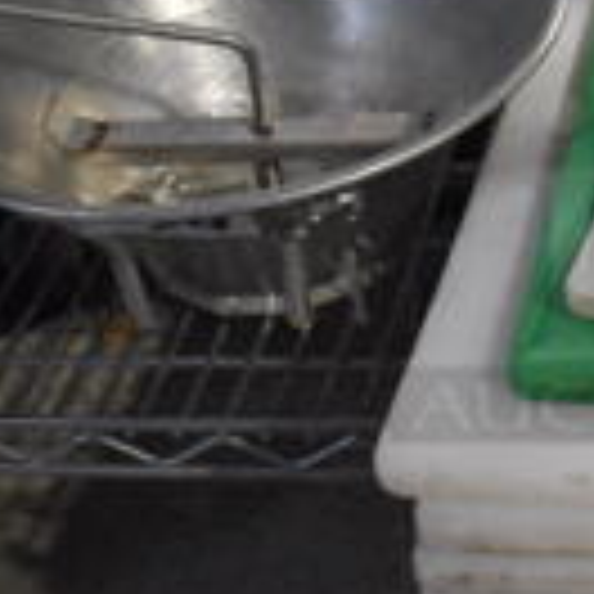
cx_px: 783
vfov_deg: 20.9
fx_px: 1611
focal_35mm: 83
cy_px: 256
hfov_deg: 19.2
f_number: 3.5
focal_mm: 18
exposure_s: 1/125
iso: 3600
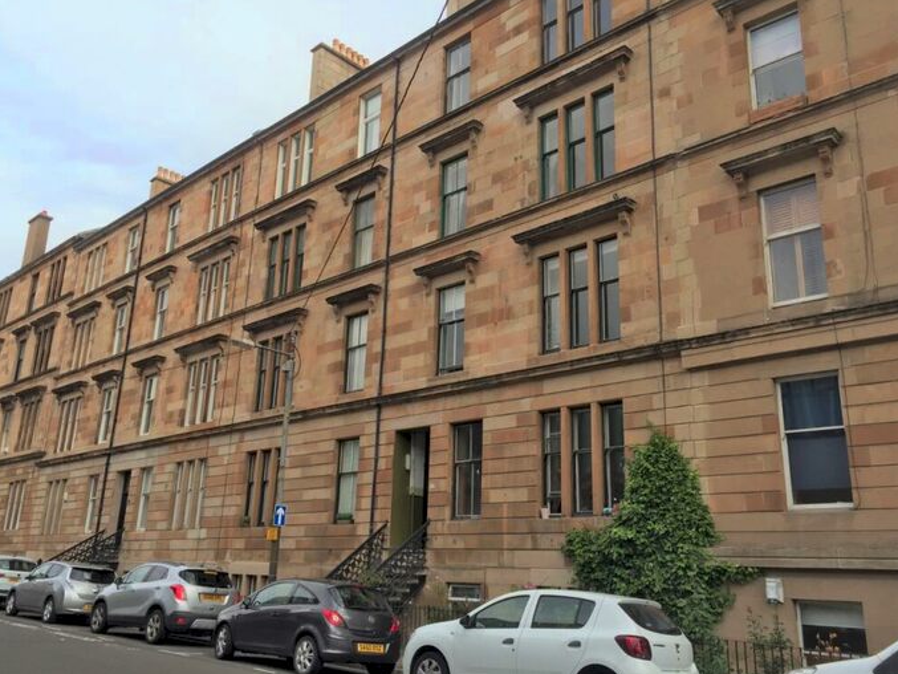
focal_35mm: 30
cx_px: 442
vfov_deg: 46.8
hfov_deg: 60.0
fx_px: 778
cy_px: 338
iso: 32
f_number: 2.2
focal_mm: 4.15
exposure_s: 1/1522
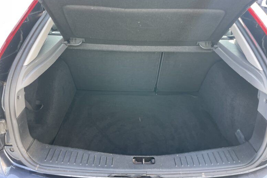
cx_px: 137
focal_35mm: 28
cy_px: 83
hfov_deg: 65.5
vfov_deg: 46.4
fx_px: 208
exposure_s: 1/121
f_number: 1.6
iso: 64
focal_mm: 4.2
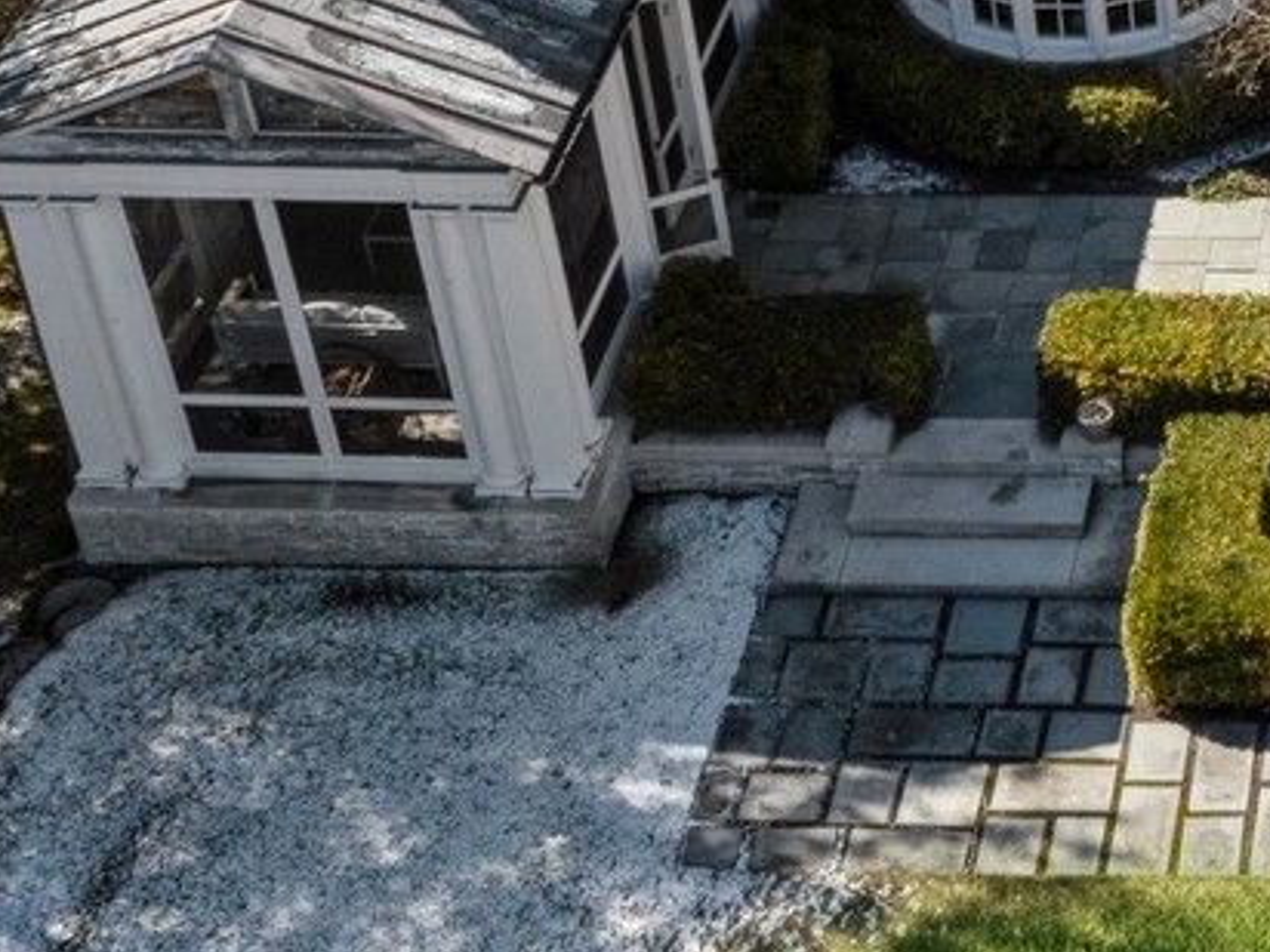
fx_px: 3082
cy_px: -265
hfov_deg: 21.0
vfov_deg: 16.6
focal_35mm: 84
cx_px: 1678
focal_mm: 12.29
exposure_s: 1/400
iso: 200
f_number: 8
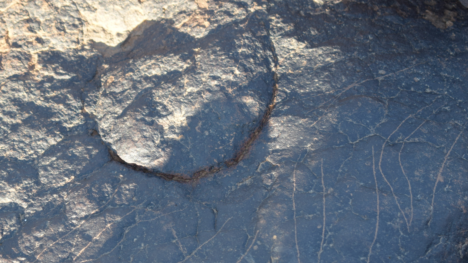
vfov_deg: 10.3
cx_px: 197
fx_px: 1461
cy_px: 145
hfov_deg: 18.2
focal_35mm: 118
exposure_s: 1/125
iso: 200
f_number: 5.6
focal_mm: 55
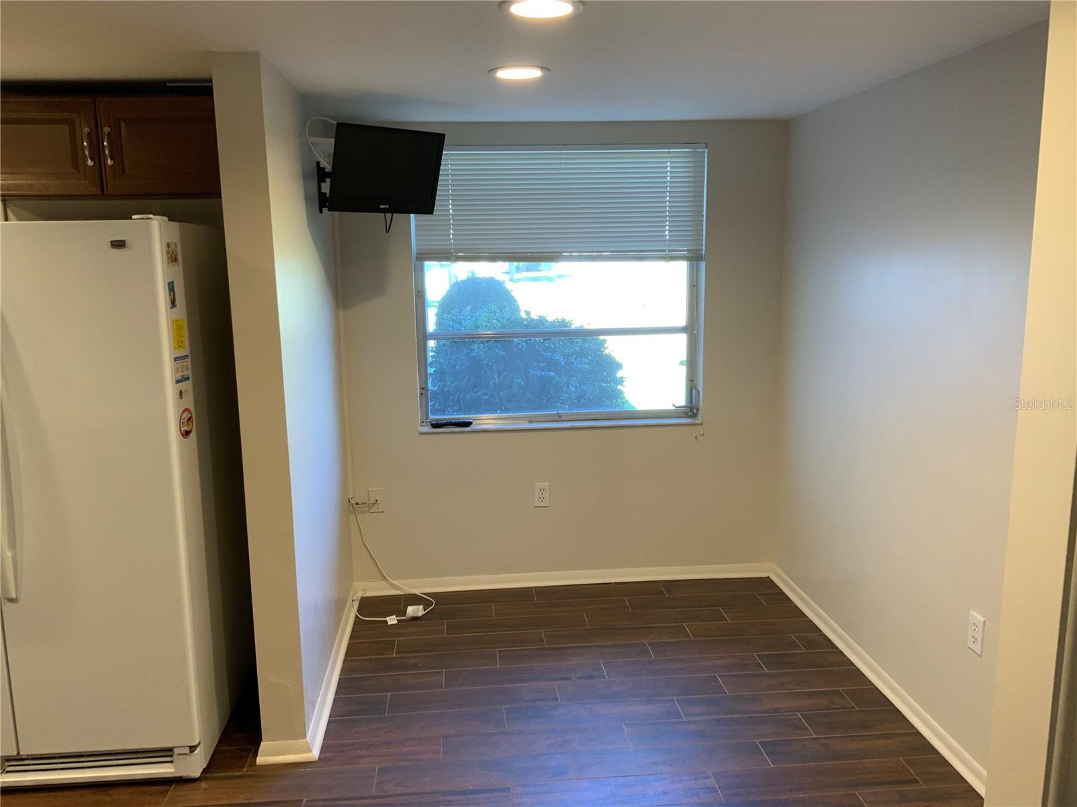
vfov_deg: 48.2
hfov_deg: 61.7
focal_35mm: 29
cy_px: 404
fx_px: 902
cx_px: 538
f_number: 1.8
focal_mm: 3
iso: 64
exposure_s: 1/60
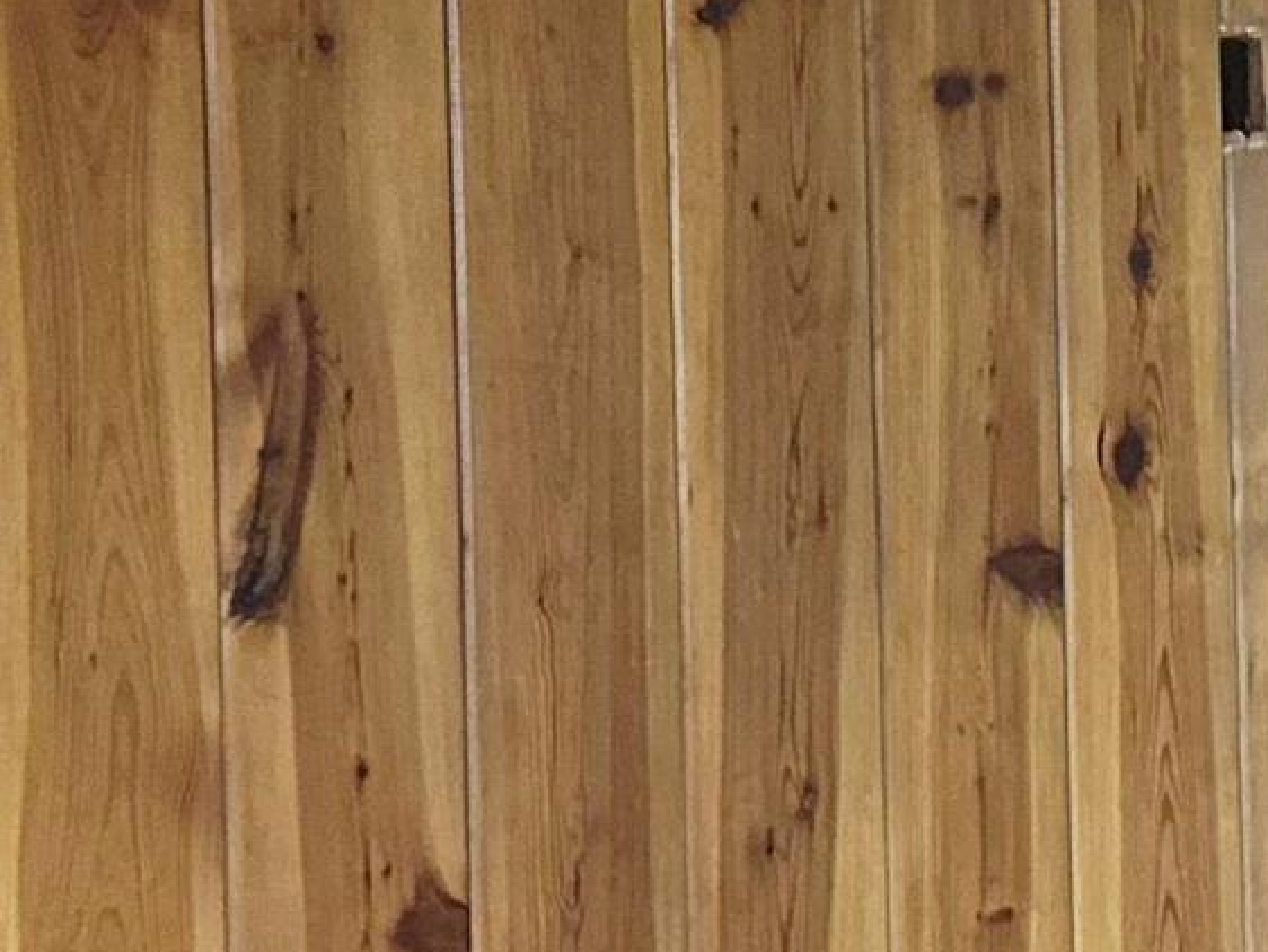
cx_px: 1191
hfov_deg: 13.7
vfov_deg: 10.4
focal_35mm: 142
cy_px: 210
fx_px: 5204
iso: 500
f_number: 1.5
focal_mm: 5.7
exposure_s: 1/45
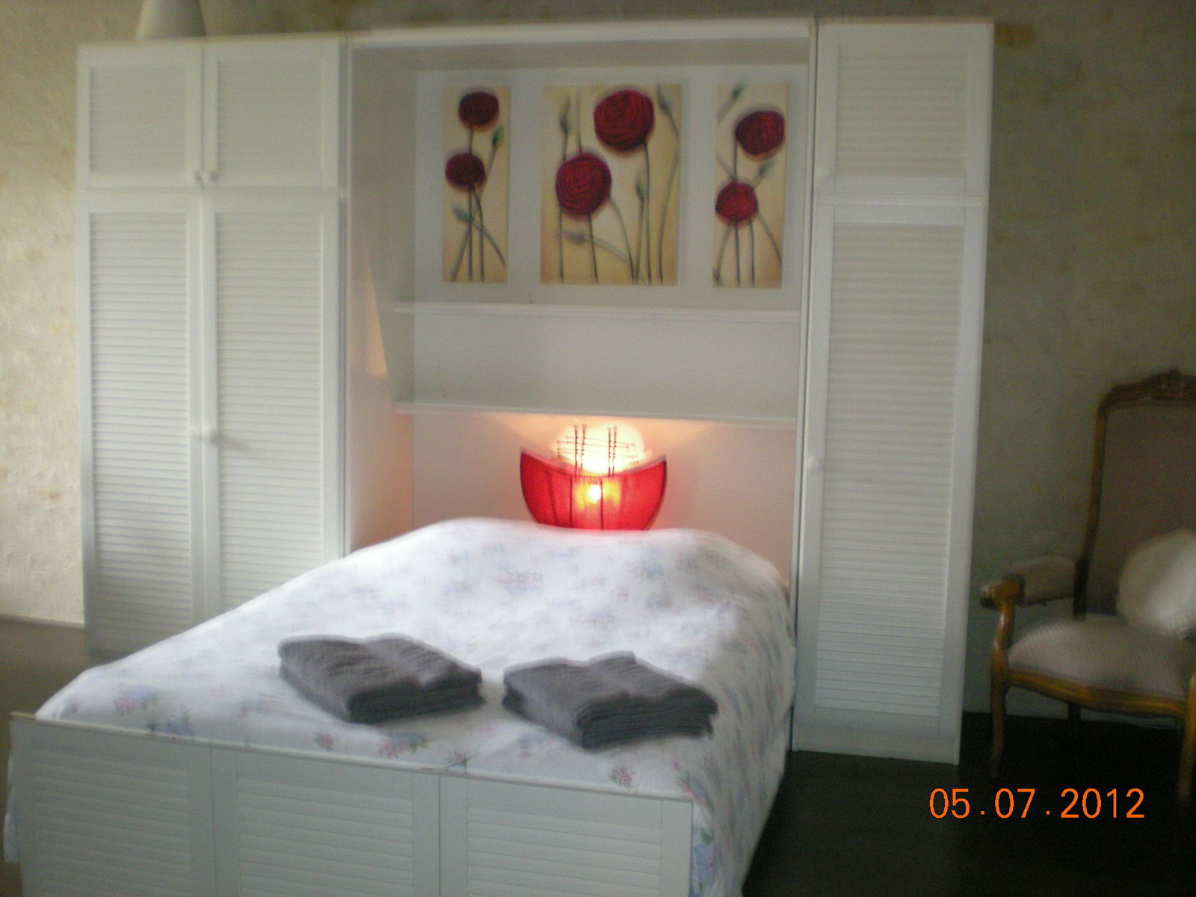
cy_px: 448
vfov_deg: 37.7
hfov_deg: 49.0
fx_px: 1313
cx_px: 598
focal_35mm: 38
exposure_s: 1/8
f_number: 3.1
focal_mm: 6.3
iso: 285
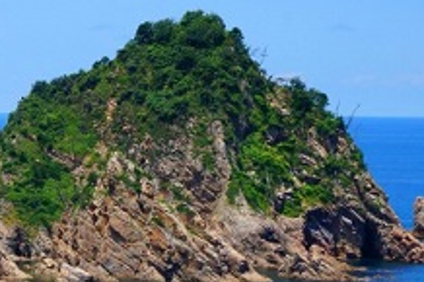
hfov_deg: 9.8
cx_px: -158
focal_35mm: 206
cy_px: 319
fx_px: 2424
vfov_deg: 6.6
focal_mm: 50
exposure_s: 1/160
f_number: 16
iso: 200
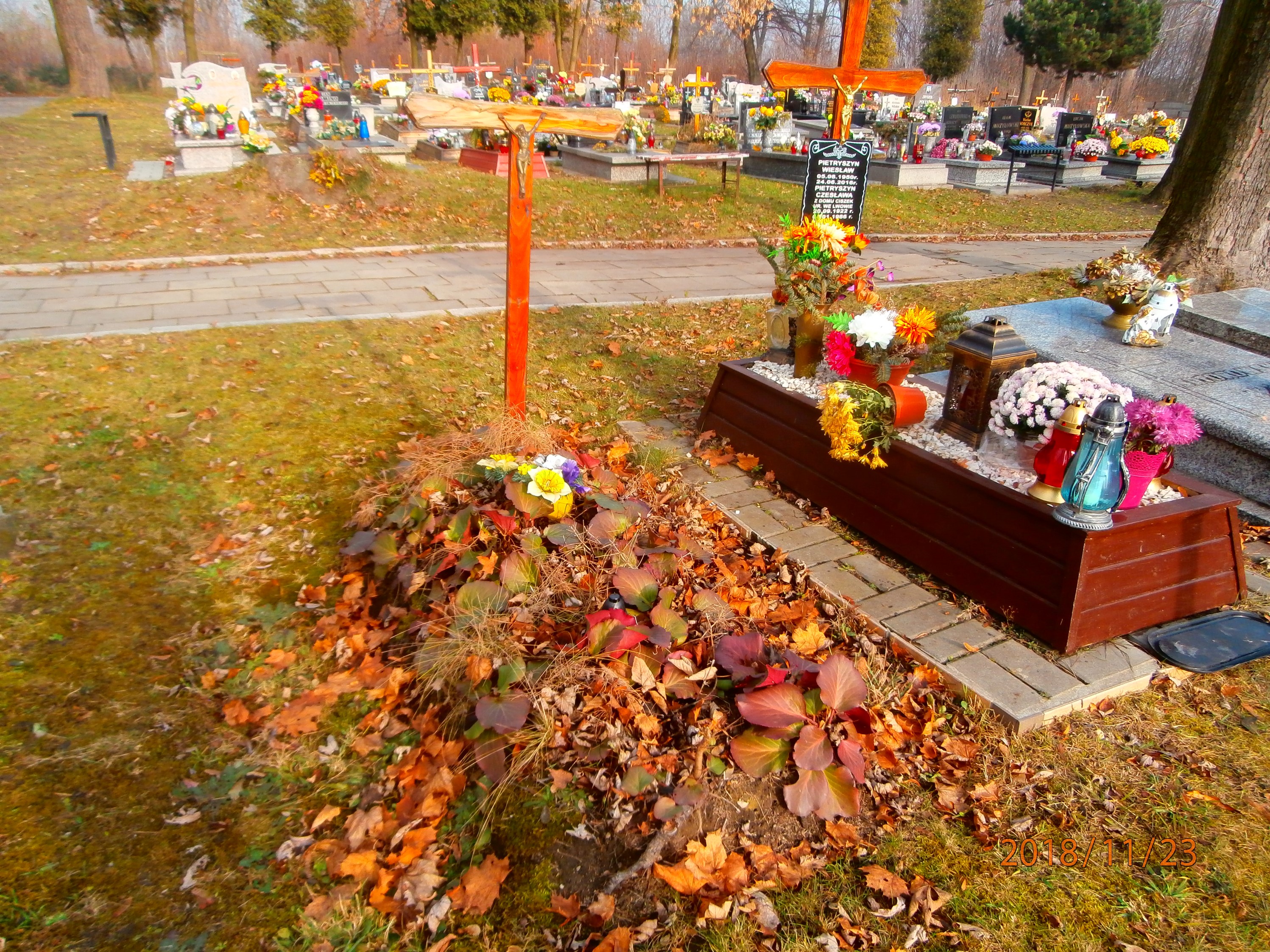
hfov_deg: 71.6
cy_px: 476
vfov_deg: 56.8
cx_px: 635
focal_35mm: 24
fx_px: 880
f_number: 3
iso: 100
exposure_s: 1/320
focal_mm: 4.2
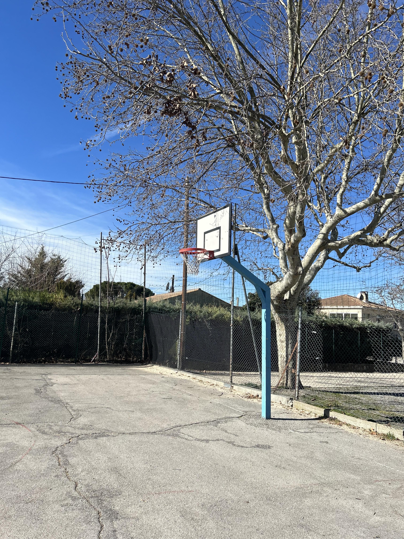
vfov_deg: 67.3
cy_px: 270
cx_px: 202
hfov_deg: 53.1
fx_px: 405
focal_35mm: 26
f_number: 1.5
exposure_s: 1/4630
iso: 50
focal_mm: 5.7
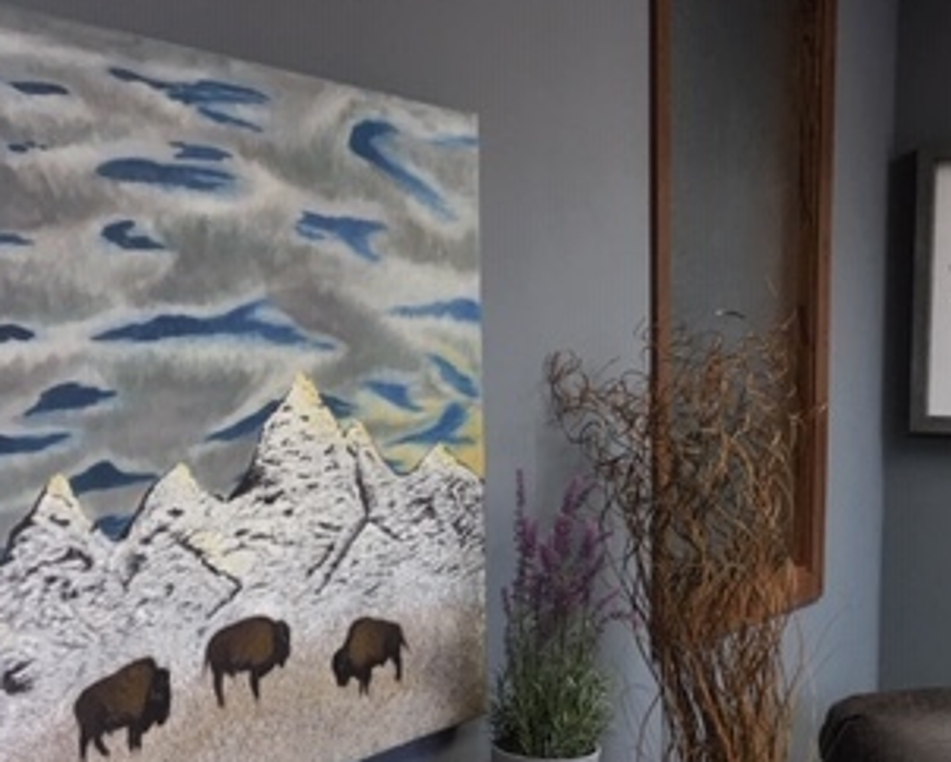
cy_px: 734
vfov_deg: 24.4
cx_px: 765
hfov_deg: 30.6
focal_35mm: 60
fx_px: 1690
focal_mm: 4.15
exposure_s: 1/15
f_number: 2.2
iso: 32
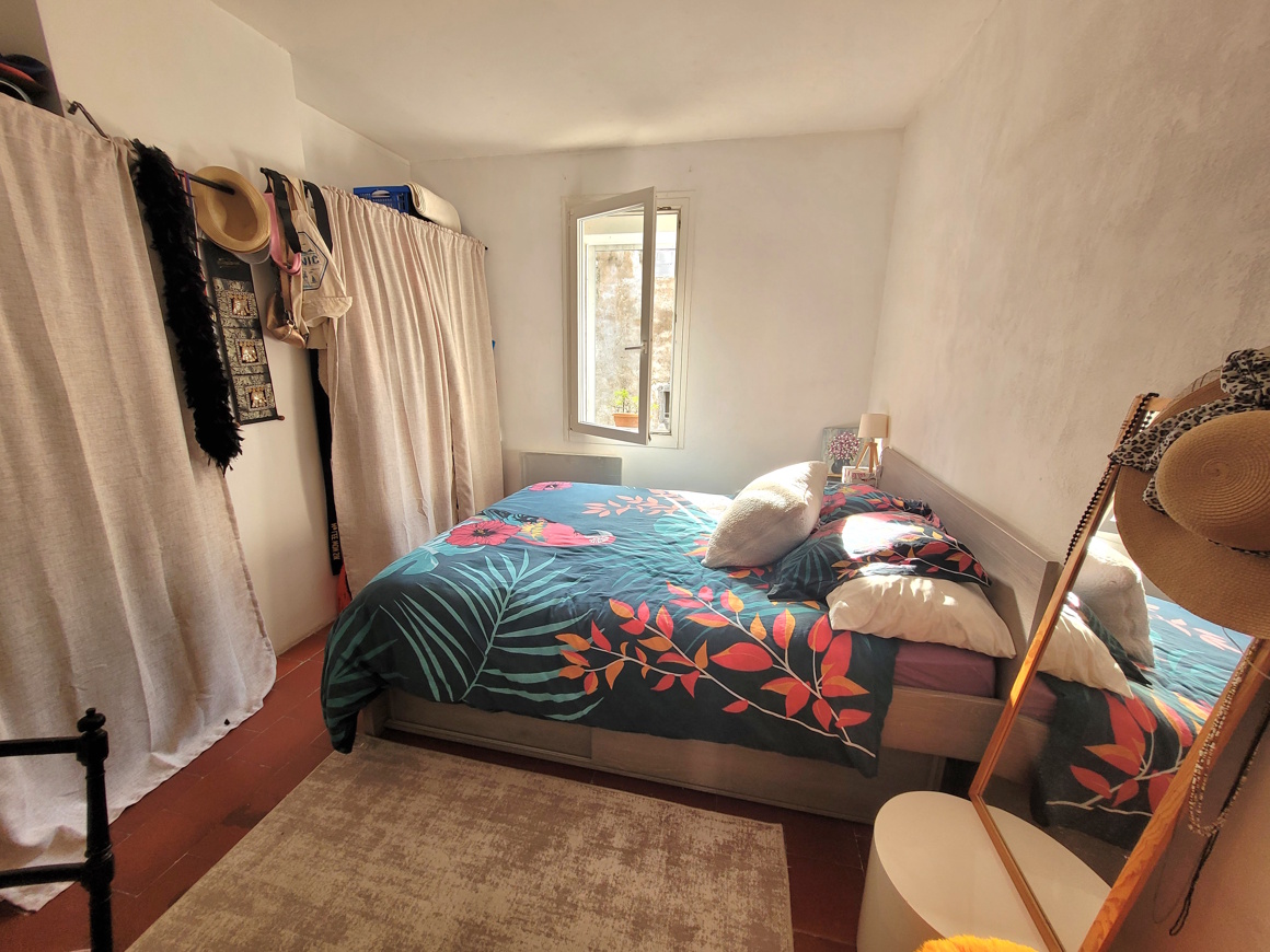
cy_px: 476
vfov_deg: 89.9
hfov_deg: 106.2
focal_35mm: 13
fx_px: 477
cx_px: 635
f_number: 2.2
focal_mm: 1.74
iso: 64
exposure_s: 1/50
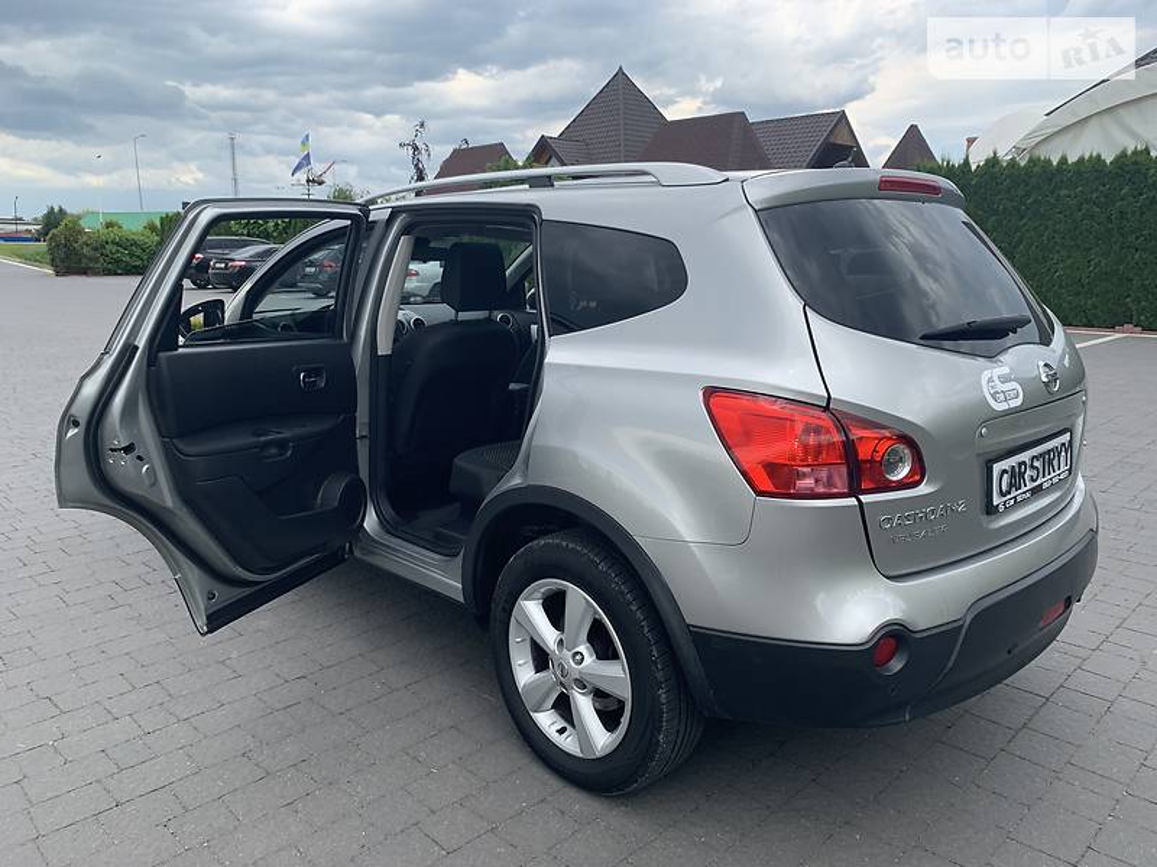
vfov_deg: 53.1
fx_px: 869
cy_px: 434
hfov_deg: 67.3
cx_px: 578
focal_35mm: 26
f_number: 1.8
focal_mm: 4.2
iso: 25
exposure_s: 1/911
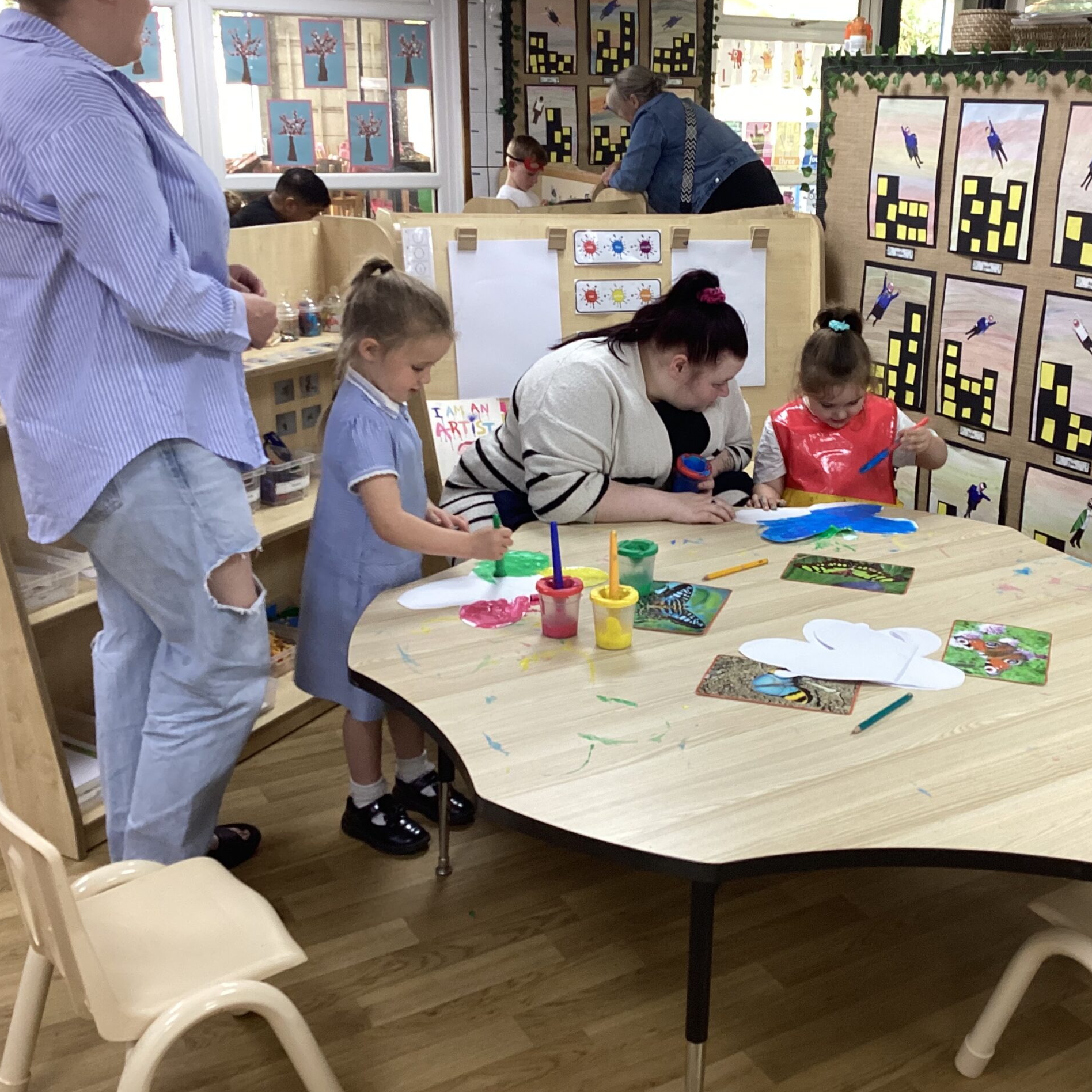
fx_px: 1321
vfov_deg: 44.9
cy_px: 547
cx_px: 670
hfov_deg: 44.6
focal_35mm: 37
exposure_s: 1/50
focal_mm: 3.3
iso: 100
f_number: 2.4
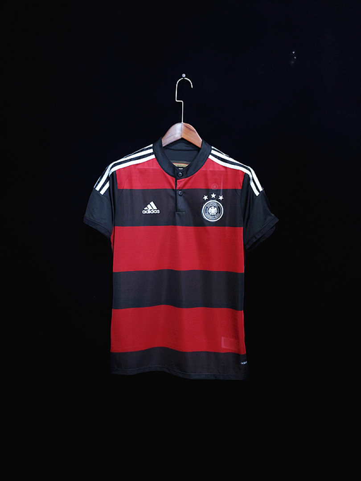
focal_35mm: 26
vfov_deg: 67.3
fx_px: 362
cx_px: 180
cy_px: 240
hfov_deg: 53.1
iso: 200
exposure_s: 1/15
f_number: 1.5
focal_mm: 4.3
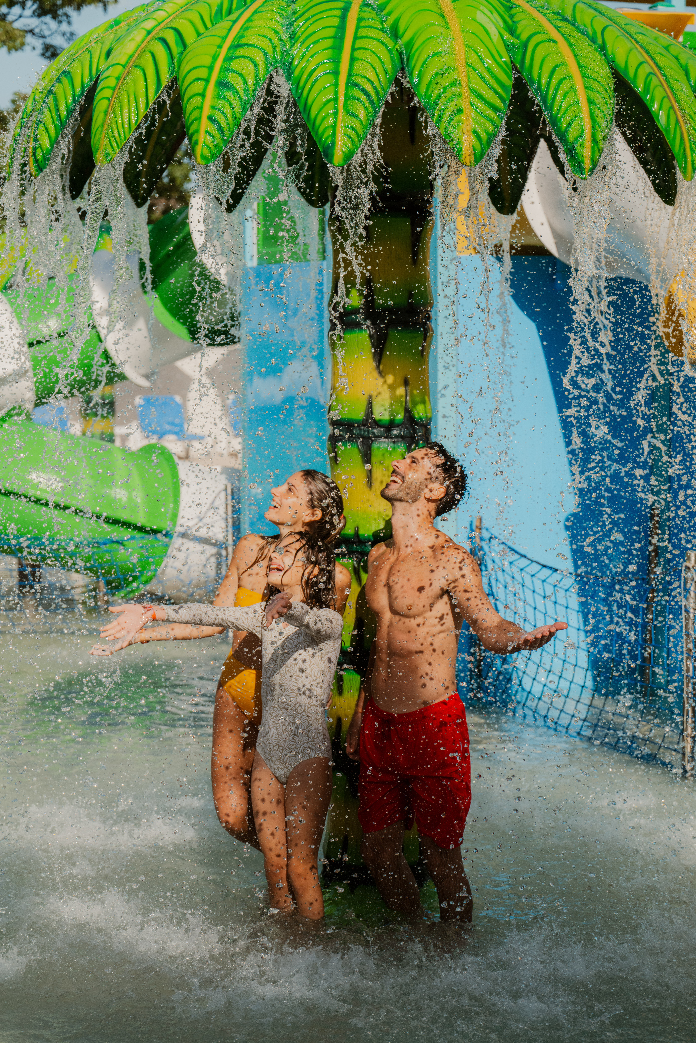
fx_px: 2318
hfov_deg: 17.1
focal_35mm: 80
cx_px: 348
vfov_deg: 25.4
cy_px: 522
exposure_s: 1/4000
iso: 400
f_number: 4.5
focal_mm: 80
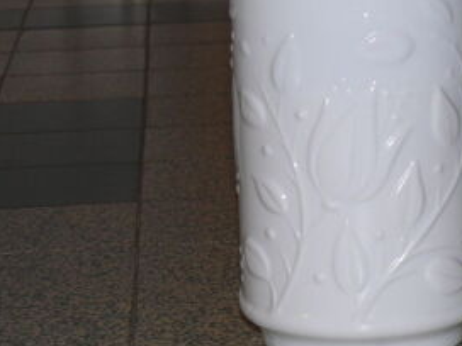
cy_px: 85
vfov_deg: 8.1
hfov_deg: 10.8
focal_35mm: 182
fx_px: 2429
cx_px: 375
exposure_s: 1/30
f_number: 3.2
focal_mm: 15.3
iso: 100
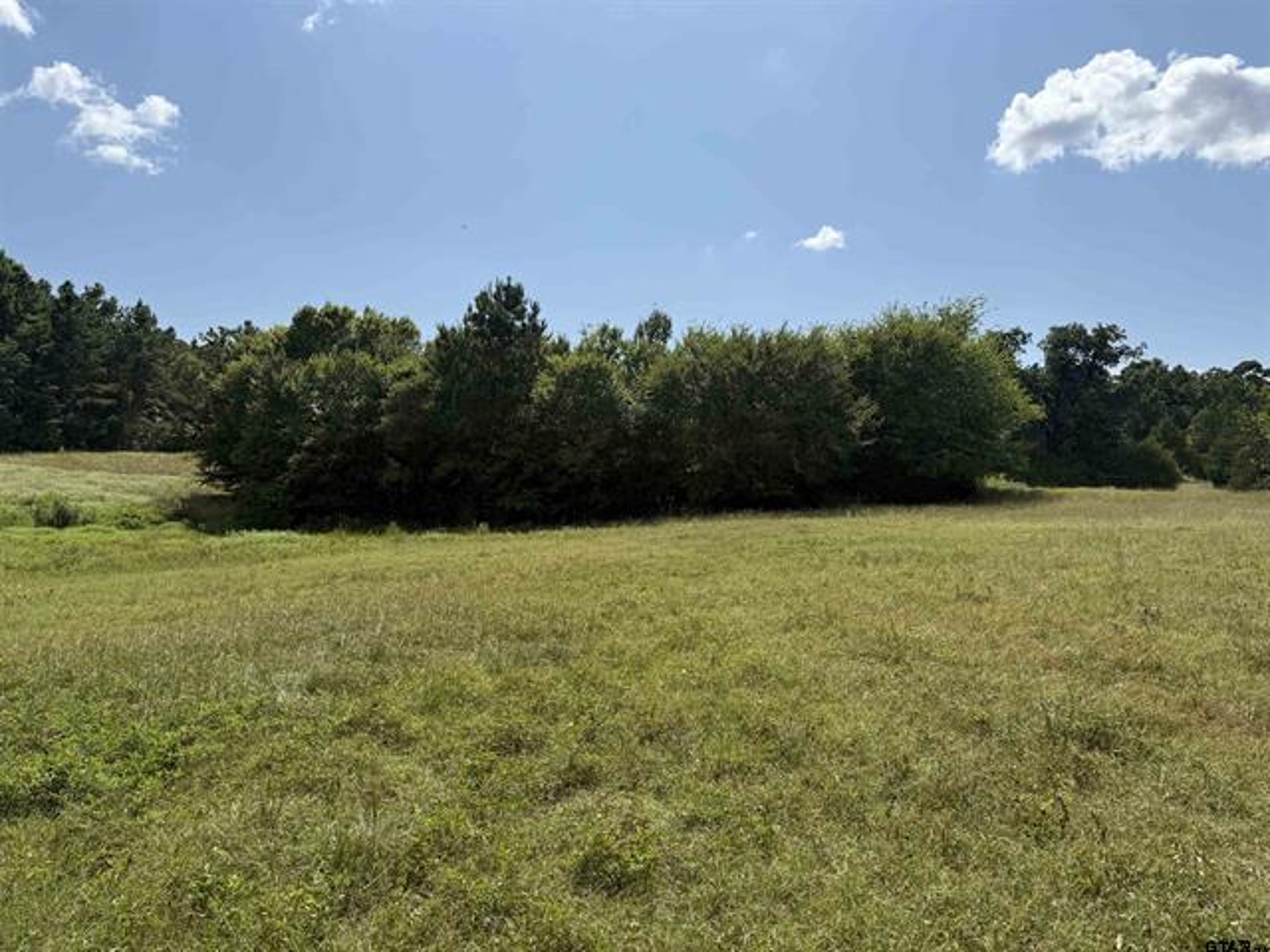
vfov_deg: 56.8
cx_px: 635
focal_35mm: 24
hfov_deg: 71.6
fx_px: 881
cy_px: 476
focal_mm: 6.76
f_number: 1.78
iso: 80
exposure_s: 1/8130
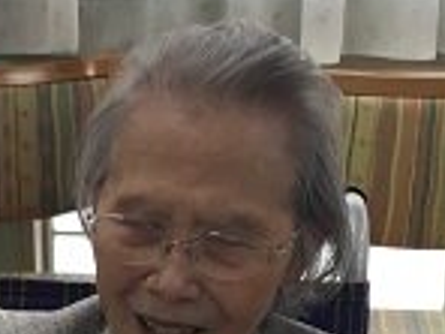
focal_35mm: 105
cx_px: 33
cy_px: 408
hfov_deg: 18.4
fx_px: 1350
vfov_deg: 13.7
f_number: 2.4
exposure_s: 1/60
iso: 32
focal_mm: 3.3
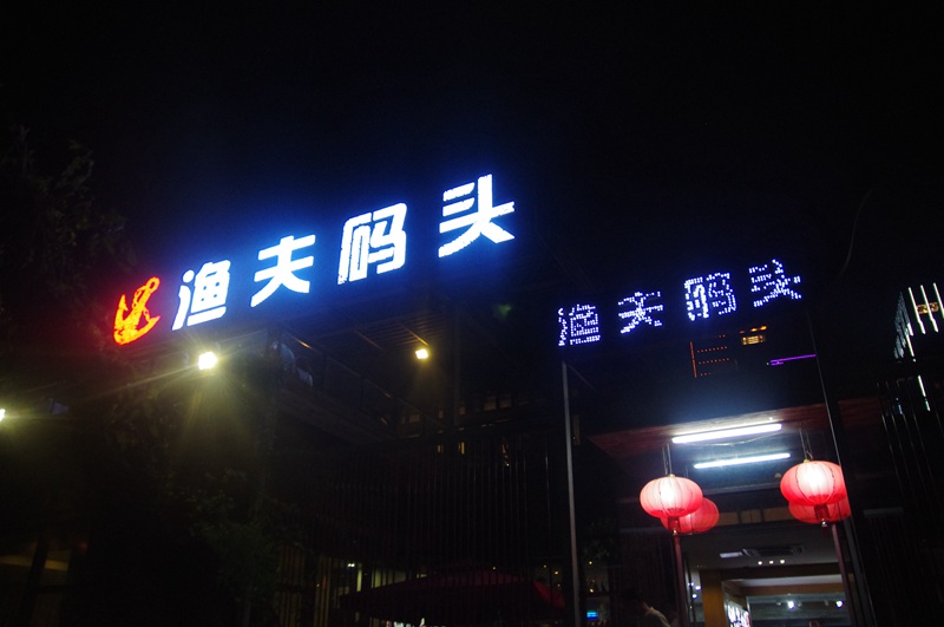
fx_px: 655
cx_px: 472
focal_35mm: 25
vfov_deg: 51.1
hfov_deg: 71.6
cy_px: 314
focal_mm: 17
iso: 1600
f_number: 3.5
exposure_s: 1/125
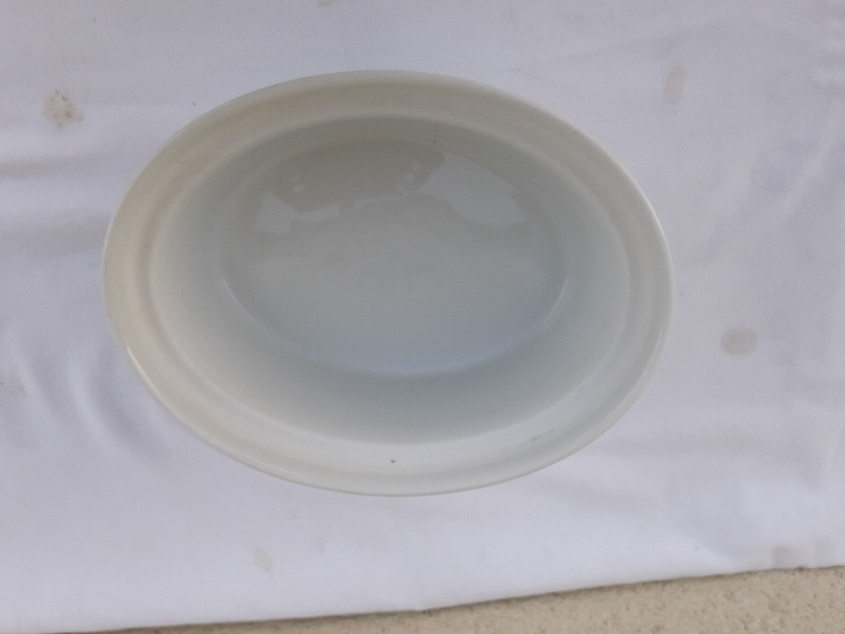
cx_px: 422
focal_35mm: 28
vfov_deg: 49.7
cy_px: 317
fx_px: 683
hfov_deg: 63.4
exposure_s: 1/100
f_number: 1.9
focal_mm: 3.7
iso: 40
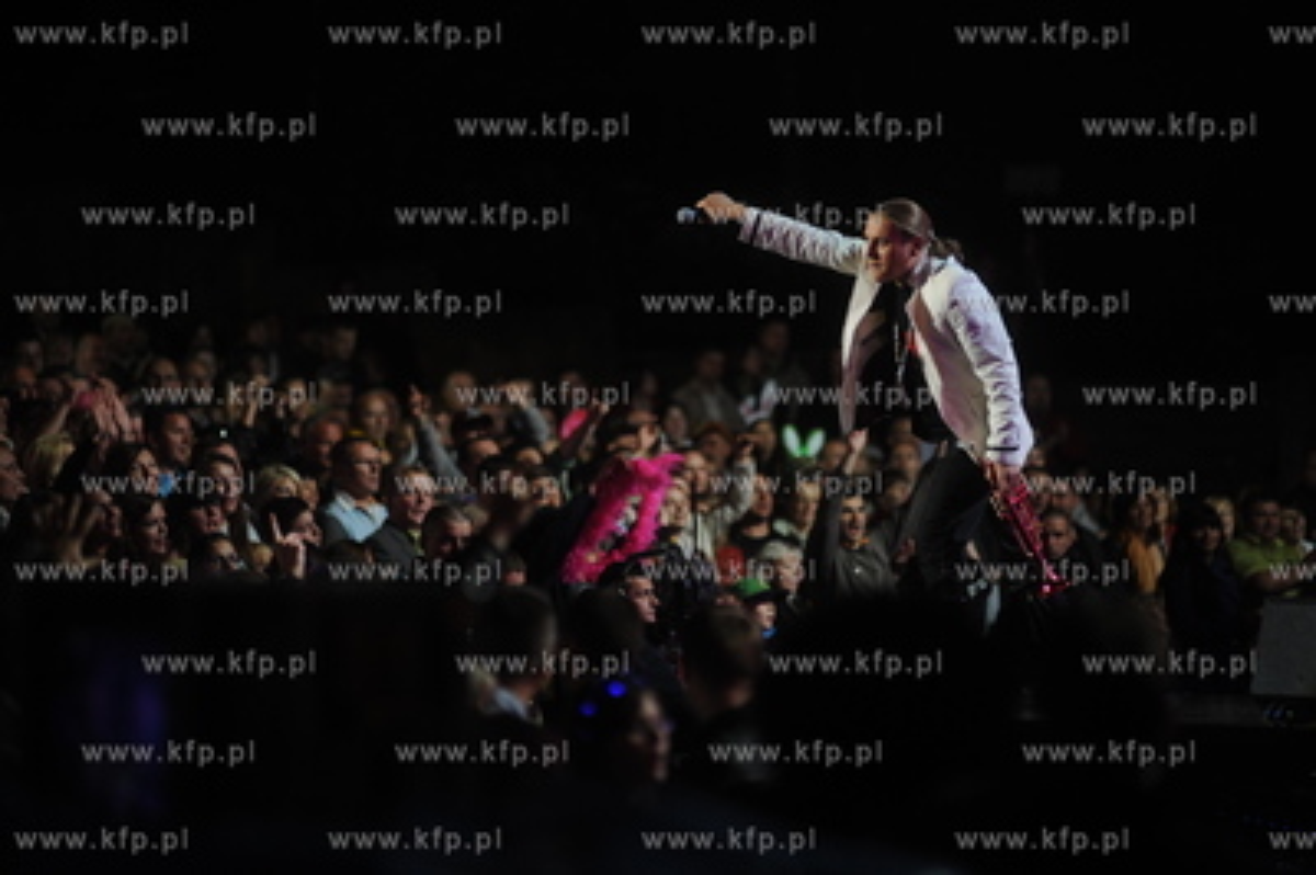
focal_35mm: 200
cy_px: 438
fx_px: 7305
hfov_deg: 10.3
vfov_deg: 6.9
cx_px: 658
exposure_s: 1/160
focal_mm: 200
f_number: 2.8
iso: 800
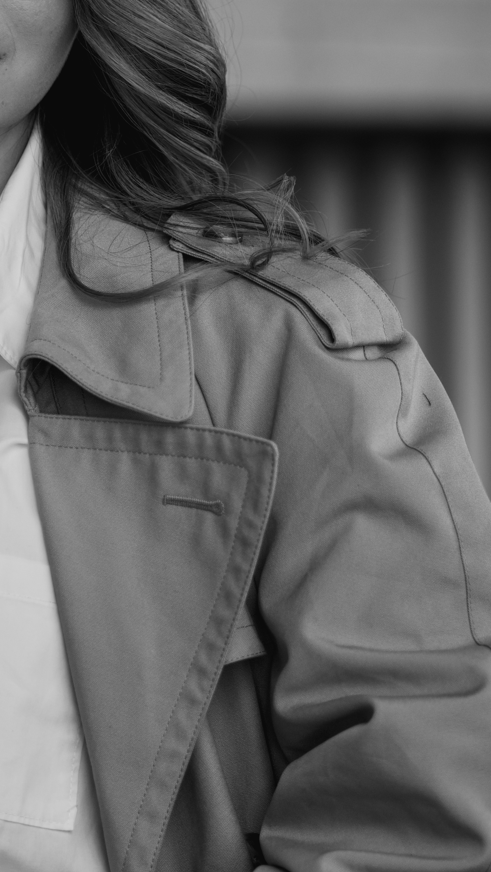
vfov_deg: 7.0
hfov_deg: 4.0
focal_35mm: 306
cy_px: 364
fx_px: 7088
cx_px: -75
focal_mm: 85
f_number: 1.8
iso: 100
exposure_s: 1/500
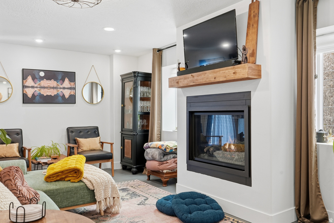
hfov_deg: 61.9
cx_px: 167
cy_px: 112
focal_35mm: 30
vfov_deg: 43.7
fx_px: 278
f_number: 9
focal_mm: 30
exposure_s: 1/50
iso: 500
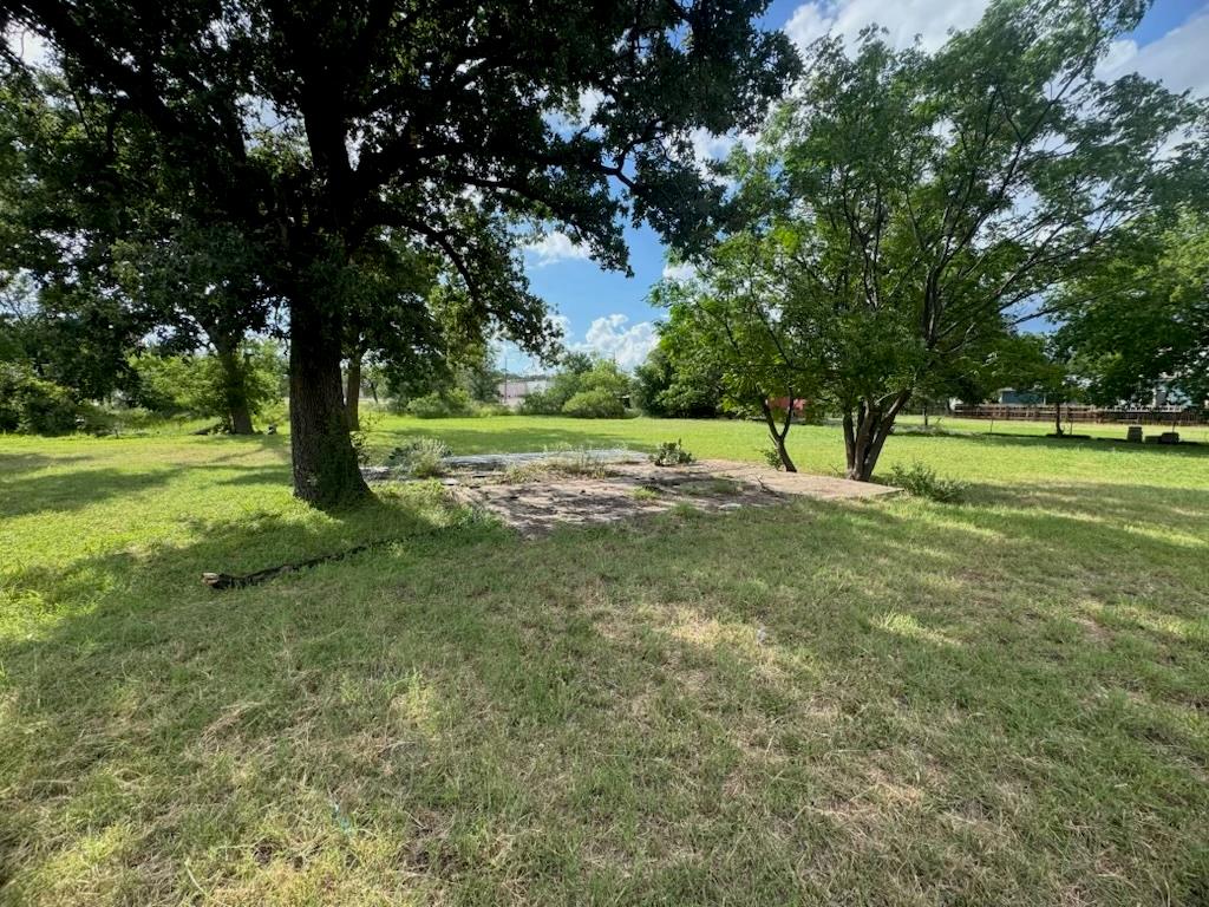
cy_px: 454
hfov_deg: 102.1
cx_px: 604
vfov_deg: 85.7
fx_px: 489
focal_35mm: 14
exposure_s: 1/763
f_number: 2.2
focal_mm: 2.22
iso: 40
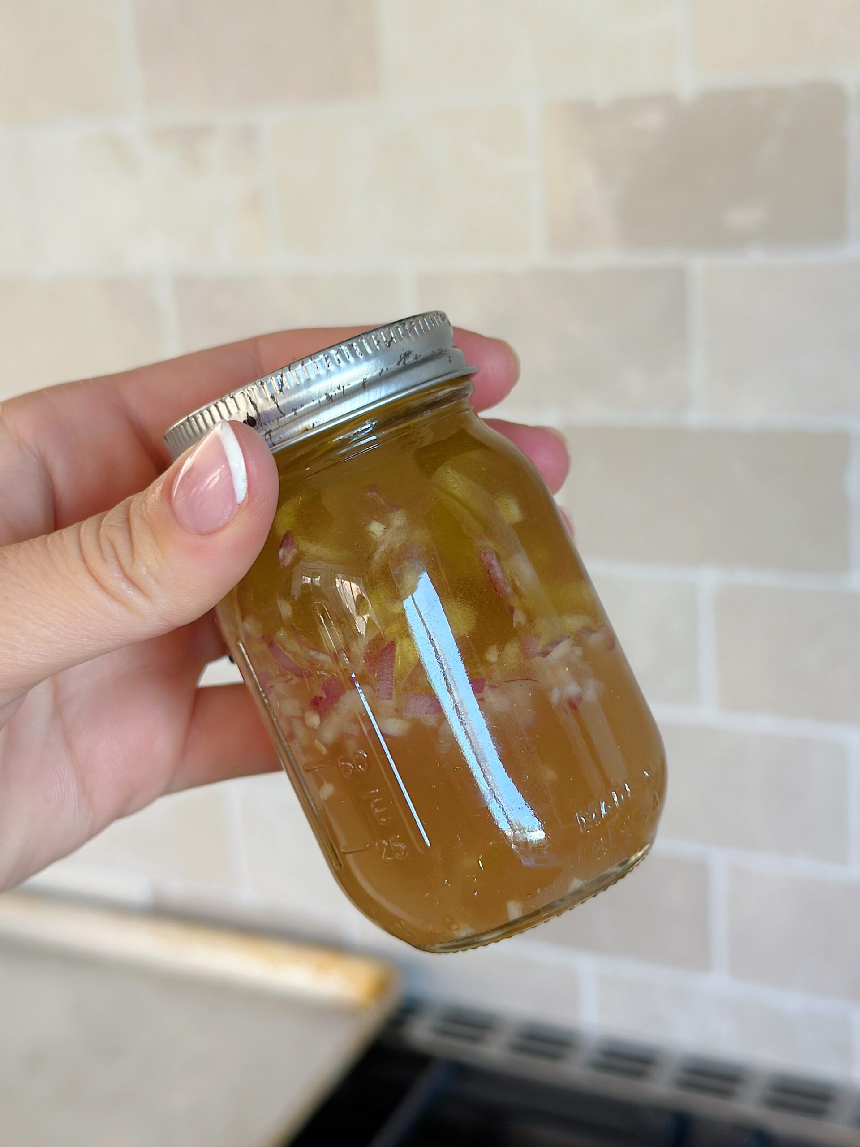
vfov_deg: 39.7
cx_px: 430
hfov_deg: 30.3
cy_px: 574
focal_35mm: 48
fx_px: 1590
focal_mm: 6.86
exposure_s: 1/60
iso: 125
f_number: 1.78
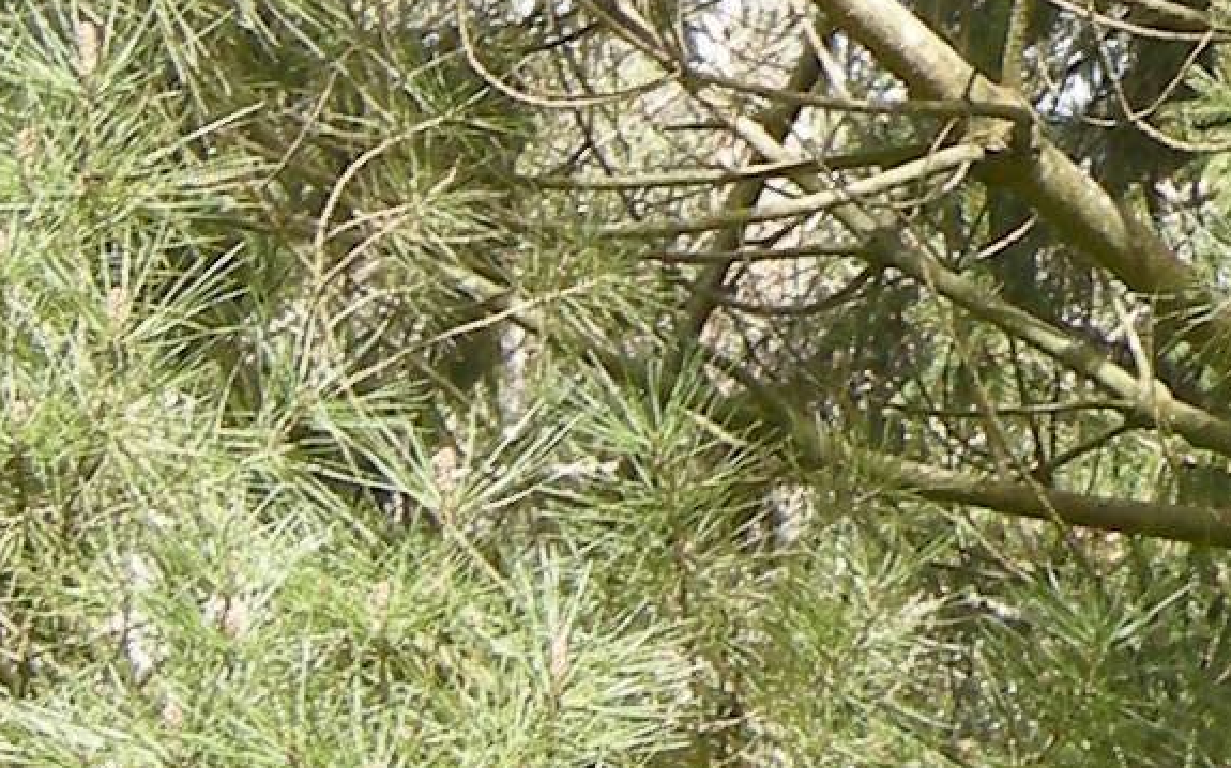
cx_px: 1544
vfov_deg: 5.1
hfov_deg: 8.0
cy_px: -297
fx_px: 8653
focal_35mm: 258
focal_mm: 7.5
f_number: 3.8
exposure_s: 1/99
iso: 64
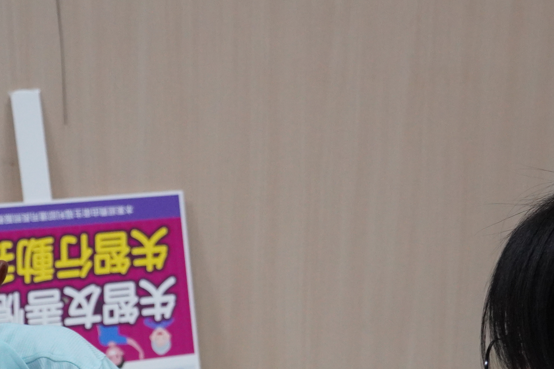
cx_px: 246
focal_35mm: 90
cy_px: 504
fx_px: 1391
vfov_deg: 14.4
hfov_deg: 22.5
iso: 1600
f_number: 4
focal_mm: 21
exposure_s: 1/160
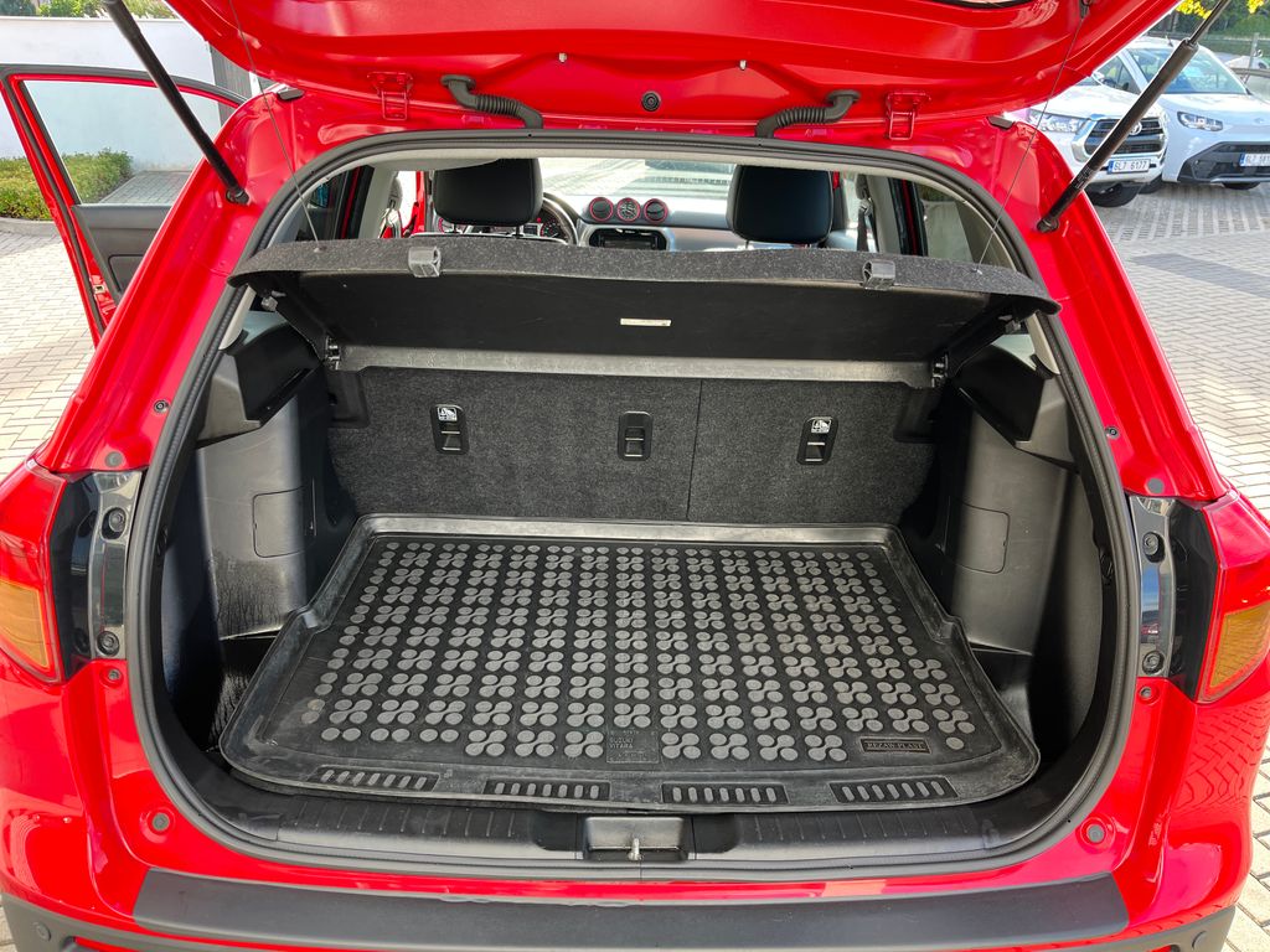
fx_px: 954
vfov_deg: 53.1
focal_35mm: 26
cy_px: 476
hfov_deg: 67.3
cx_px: 635
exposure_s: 1/122
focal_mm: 5.1
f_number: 1.6
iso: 80
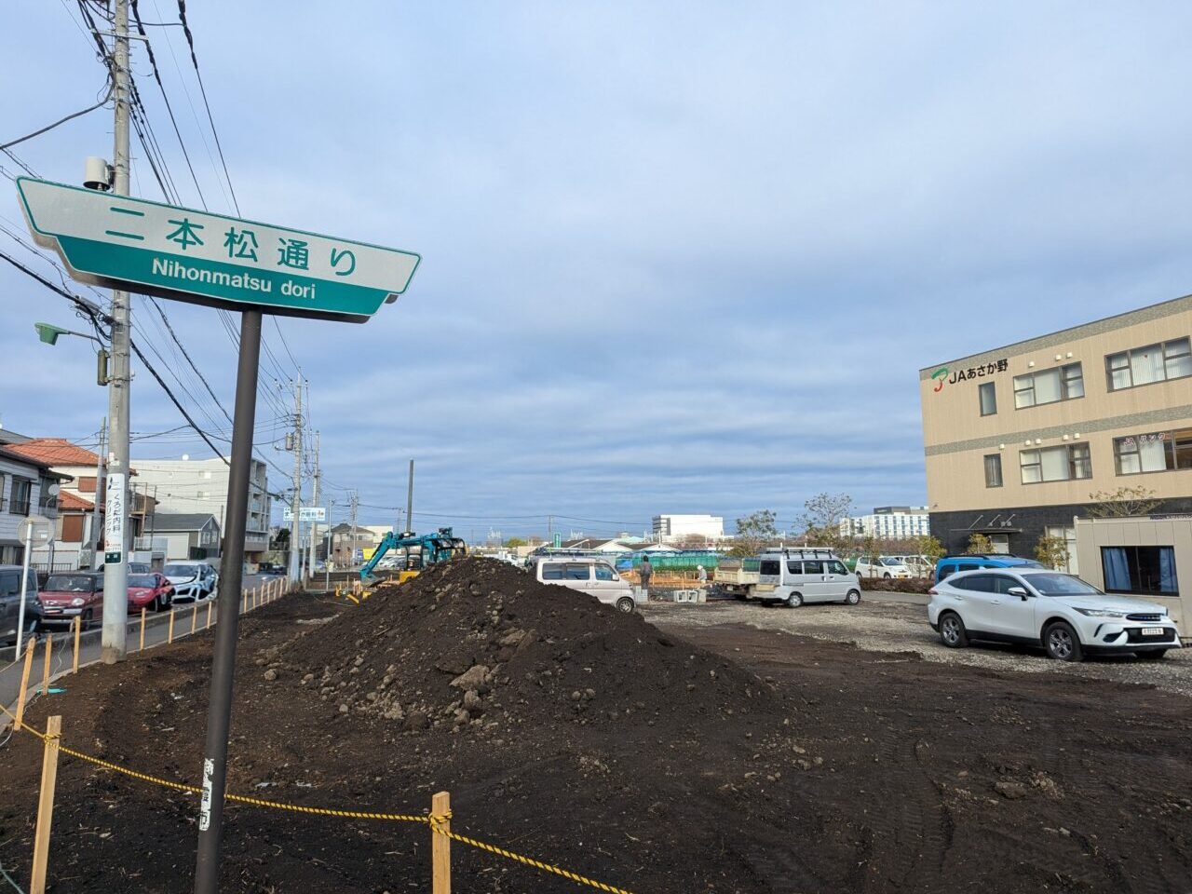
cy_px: 447
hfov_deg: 71.6
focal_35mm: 24
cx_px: 596
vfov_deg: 56.8
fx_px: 826
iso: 56
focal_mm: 6.81
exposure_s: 1/690
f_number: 1.85
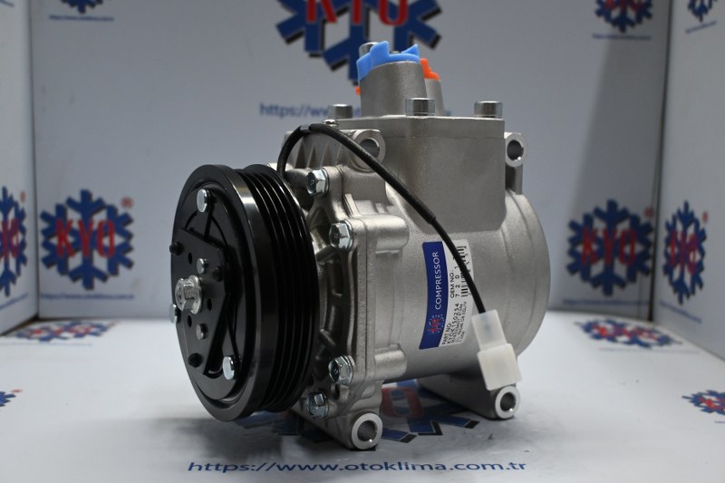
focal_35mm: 38
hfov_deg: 51.3
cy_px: 242
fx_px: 755
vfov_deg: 35.5
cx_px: 362
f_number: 4.2
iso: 900
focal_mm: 25
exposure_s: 1/125
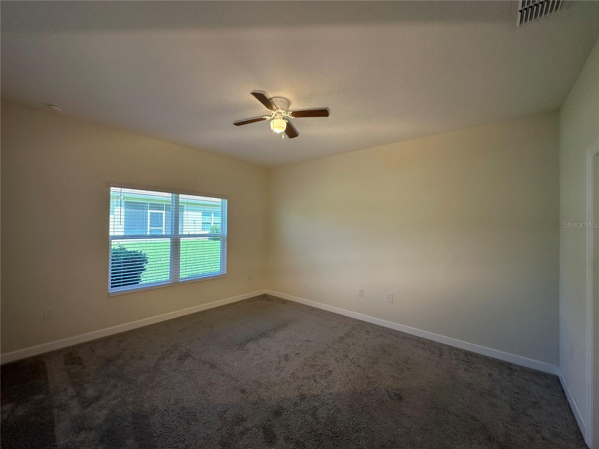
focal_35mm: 14
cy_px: 224
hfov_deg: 102.1
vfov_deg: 85.7
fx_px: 242
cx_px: 300
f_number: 2.2
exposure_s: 1/194
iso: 40
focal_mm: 2.22
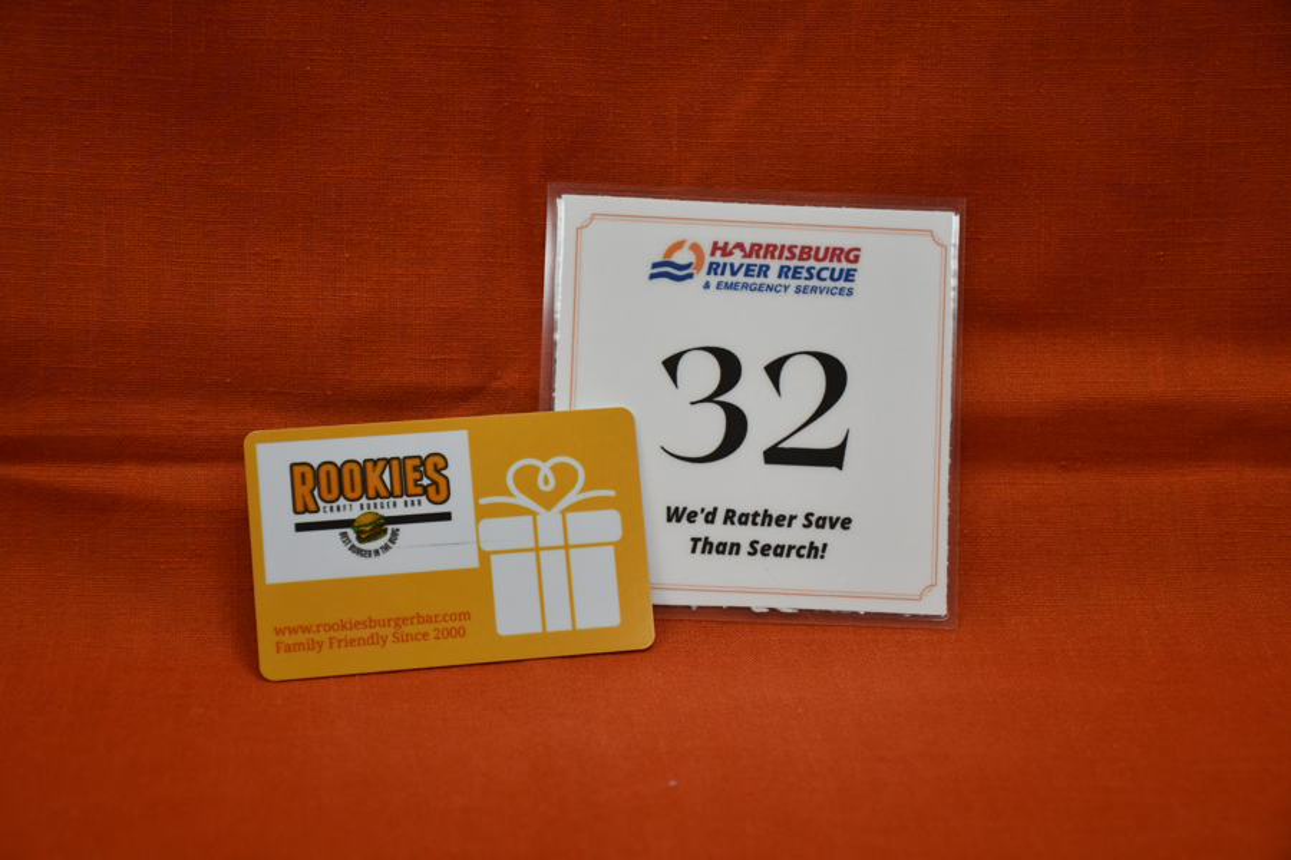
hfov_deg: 26.0
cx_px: 646
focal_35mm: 78
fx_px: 2797
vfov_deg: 17.5
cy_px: 430
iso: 1000
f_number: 5
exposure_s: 1/100
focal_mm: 52
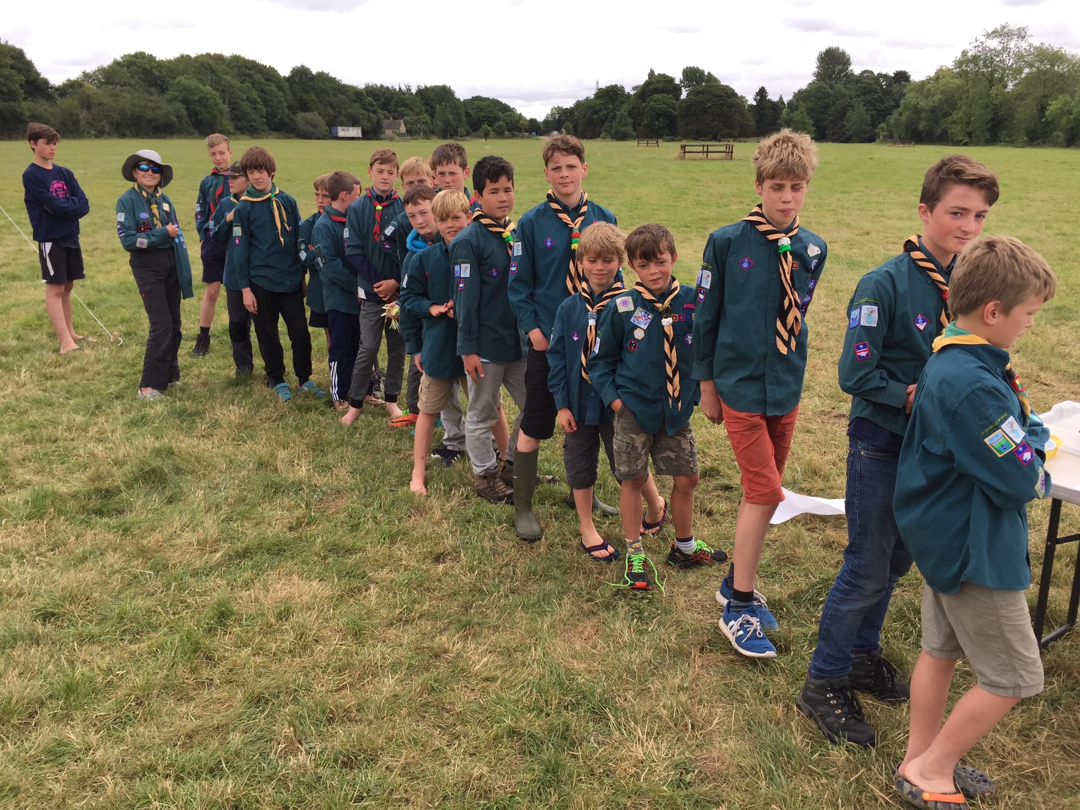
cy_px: 405
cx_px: 540
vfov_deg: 48.2
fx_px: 905
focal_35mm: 29
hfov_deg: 61.7
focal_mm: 4.15
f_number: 2.2
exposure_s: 1/682
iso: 32
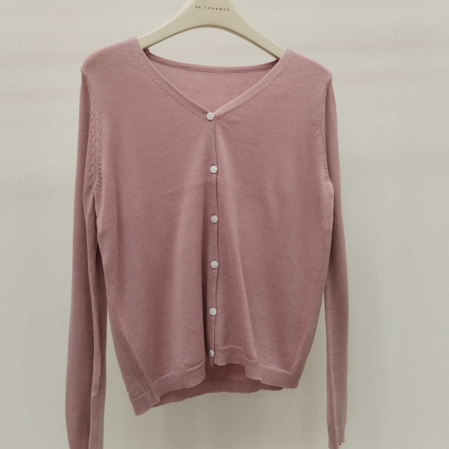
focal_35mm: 35
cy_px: 204
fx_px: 514
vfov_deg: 47.2
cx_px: 219
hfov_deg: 47.2
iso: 228
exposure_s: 1/120
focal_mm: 4.75
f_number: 1.8
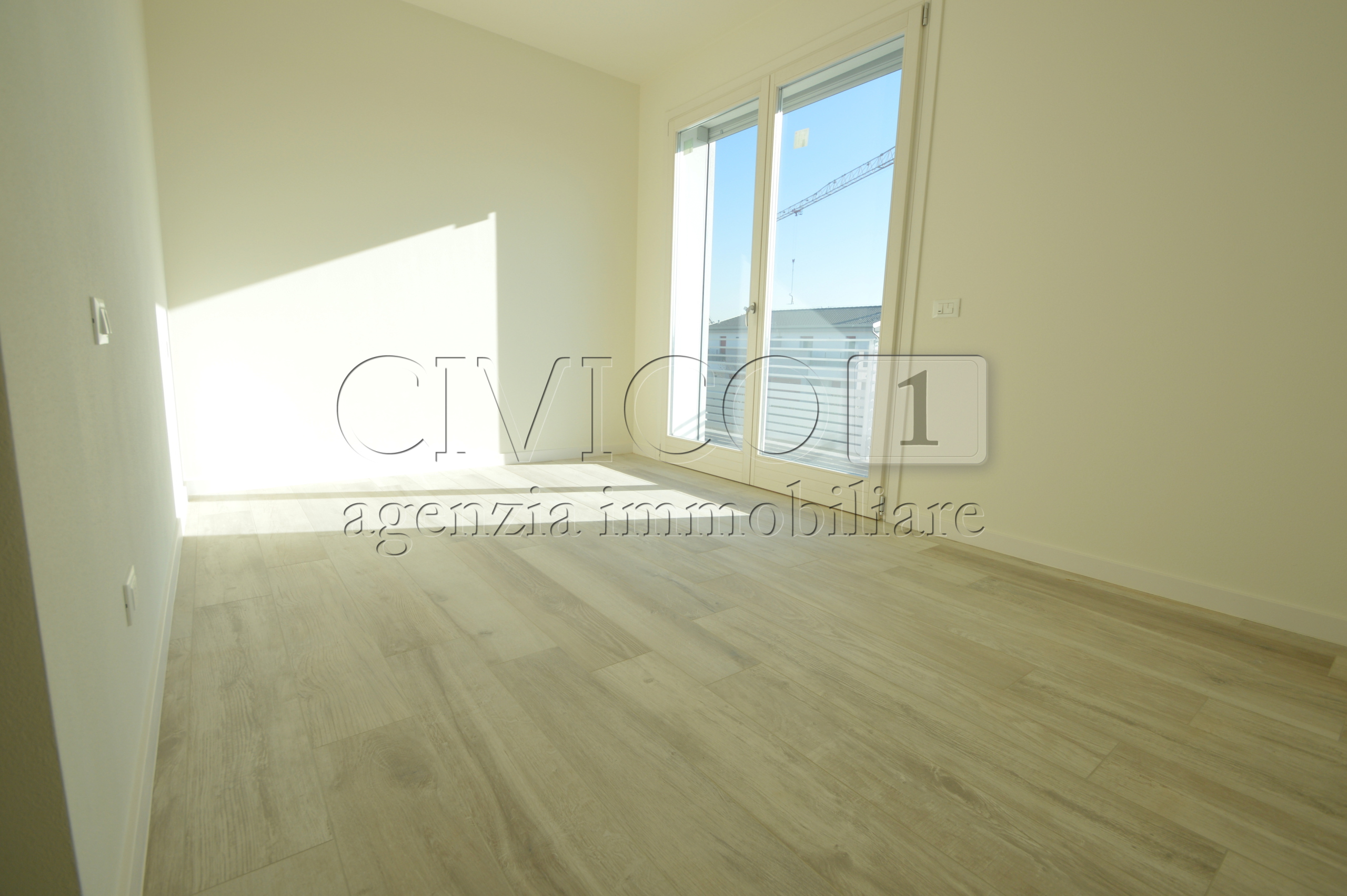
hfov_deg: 100.4
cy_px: 448
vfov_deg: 77.2
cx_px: 674
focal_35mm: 15
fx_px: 561
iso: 100
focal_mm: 10
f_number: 7.1
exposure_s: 1/200
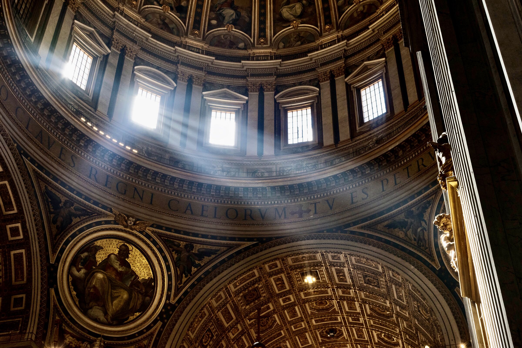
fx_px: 739
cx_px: 261
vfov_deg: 26.5
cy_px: 174
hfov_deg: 38.9
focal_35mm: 51
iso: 640
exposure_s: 1/60
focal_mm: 34
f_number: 7.1
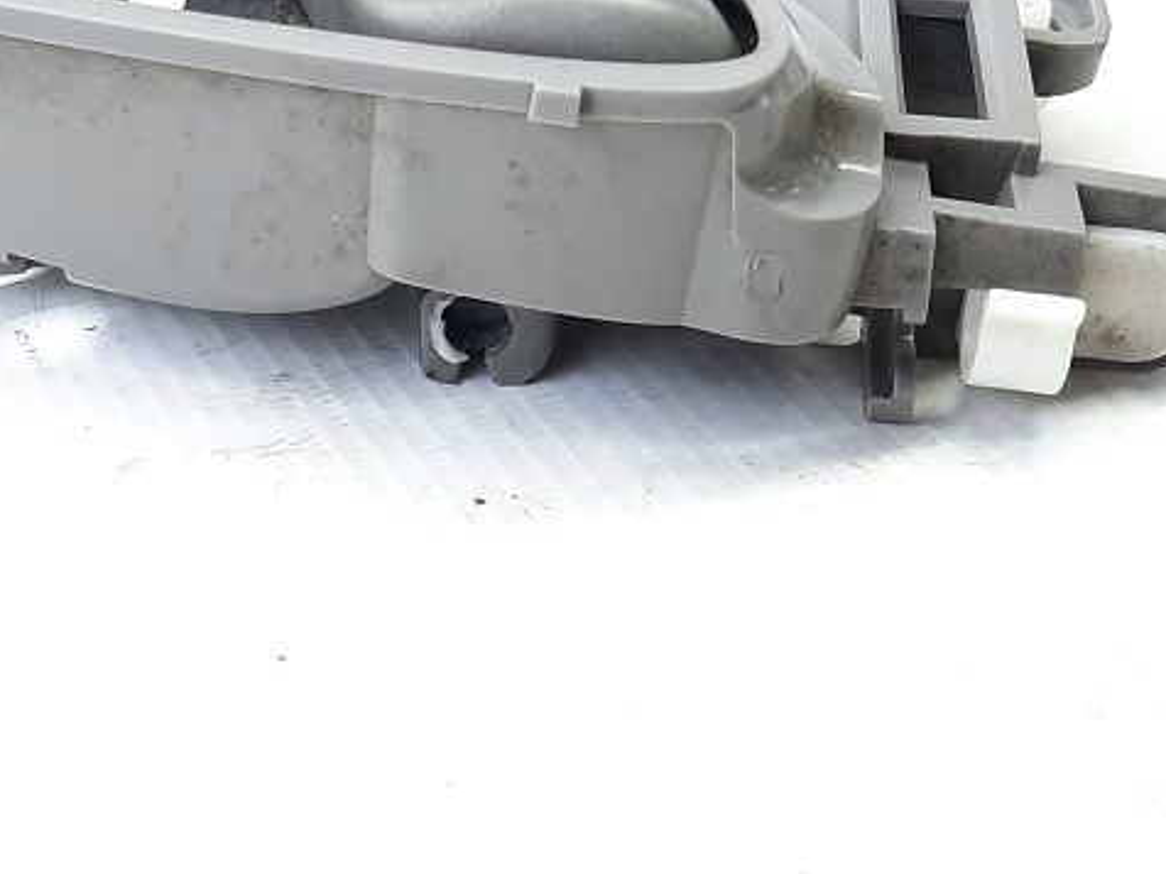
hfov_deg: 29.9
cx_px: 211
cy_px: 215
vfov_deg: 23.1
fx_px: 2122
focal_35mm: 63
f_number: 2
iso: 160
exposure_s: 1/50
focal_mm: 4.6
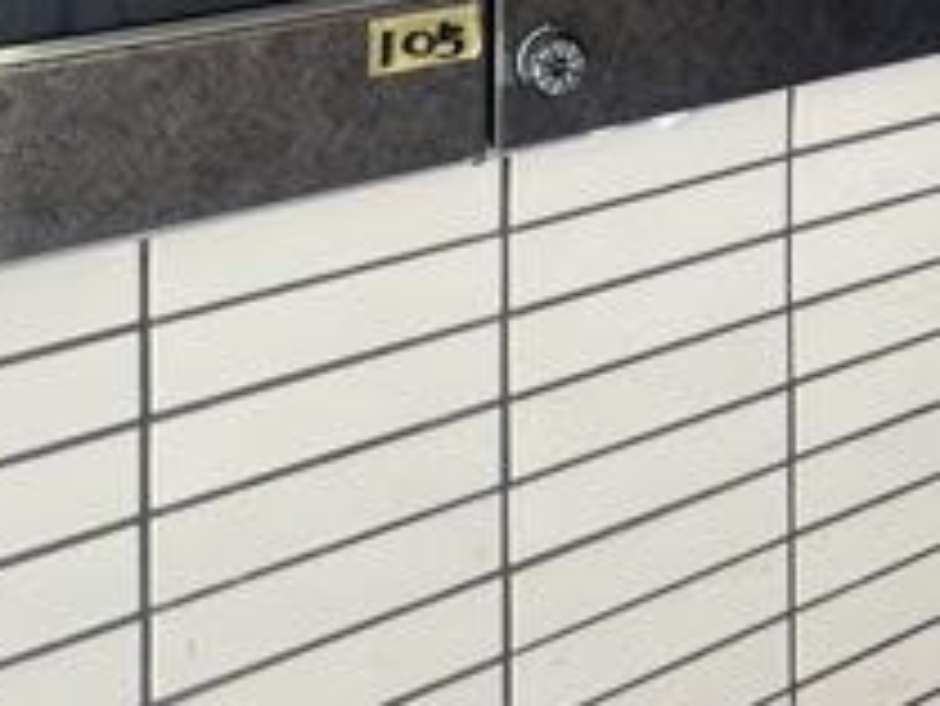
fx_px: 1522
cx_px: 733
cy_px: -470
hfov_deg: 33.5
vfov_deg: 20.5
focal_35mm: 56
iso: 320
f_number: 2.2
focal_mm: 2.22
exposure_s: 1/50
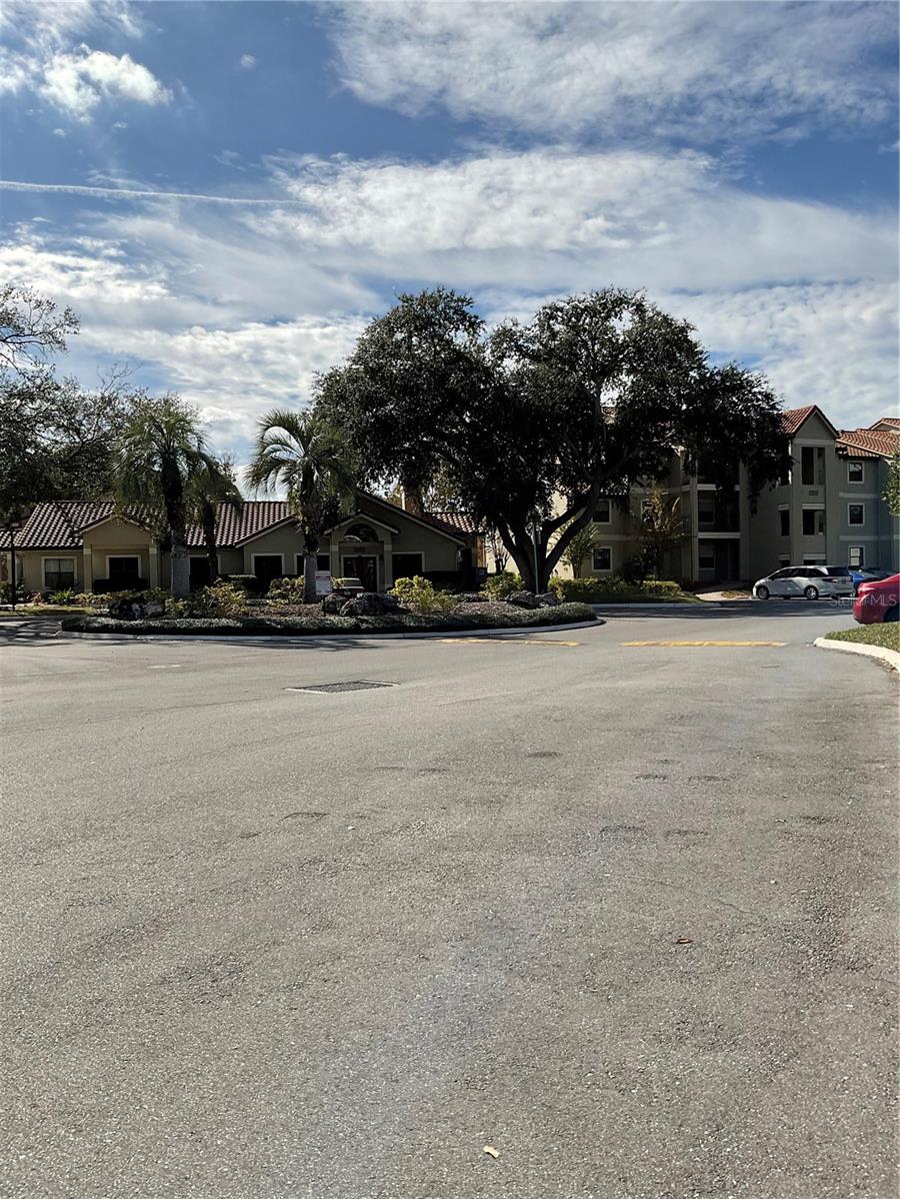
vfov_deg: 61.7
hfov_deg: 48.2
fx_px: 1005
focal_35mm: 29
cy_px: 600
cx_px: 450
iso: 16
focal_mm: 3
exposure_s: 1/3788
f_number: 1.8
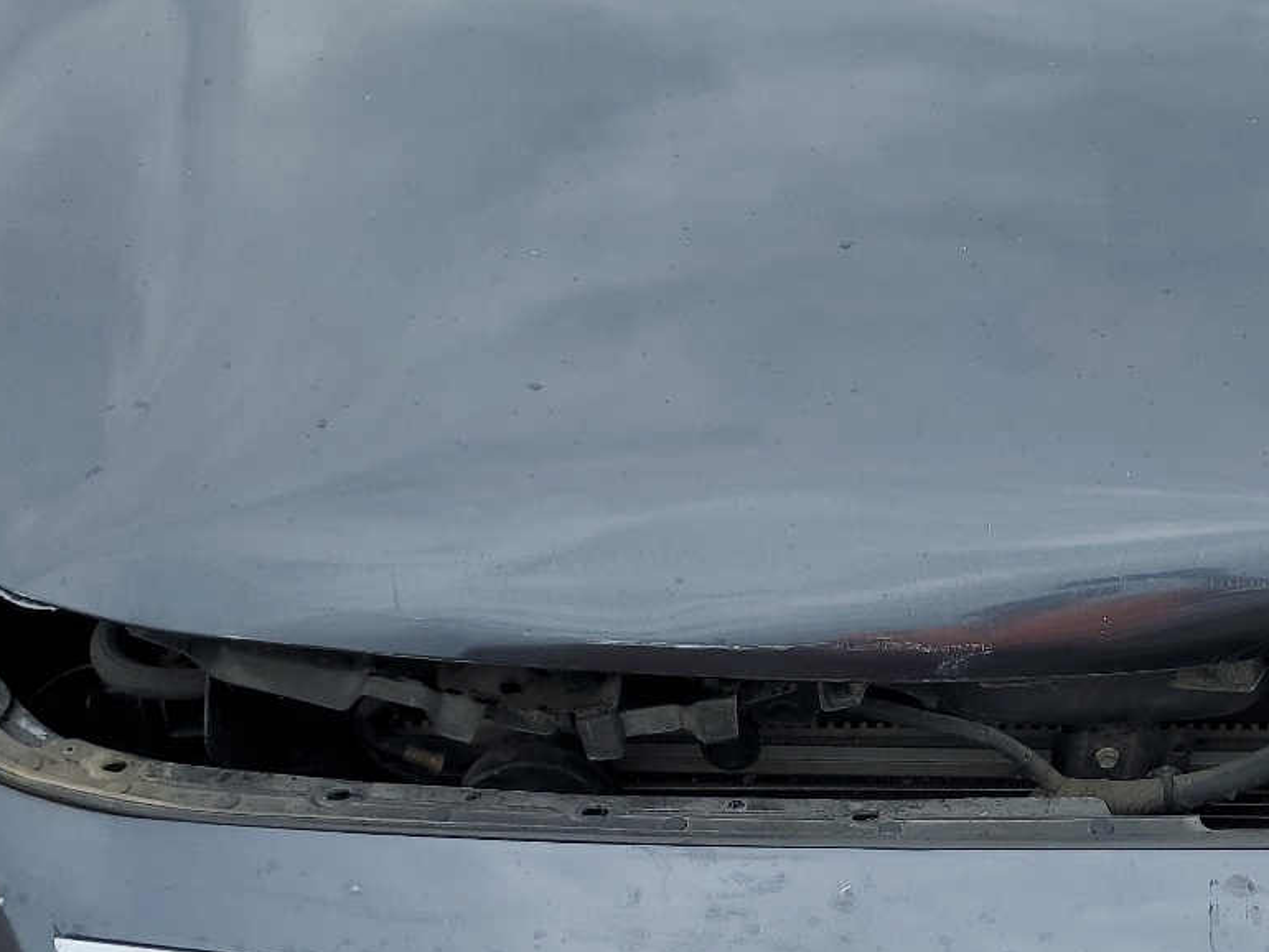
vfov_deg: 26.5
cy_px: 774
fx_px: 1980
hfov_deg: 34.5
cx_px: 1009
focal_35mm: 54
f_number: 1.5
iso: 50
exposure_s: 1/2000
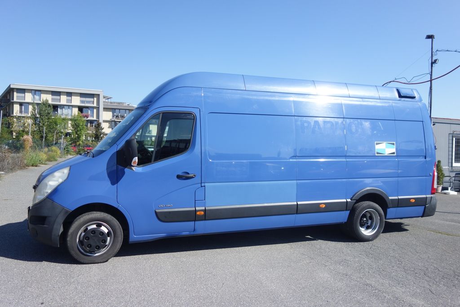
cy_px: 154
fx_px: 358
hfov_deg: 65.5
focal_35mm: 28
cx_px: 230
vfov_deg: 46.4
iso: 125
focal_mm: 10.4
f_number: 2.2
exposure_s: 1/2000
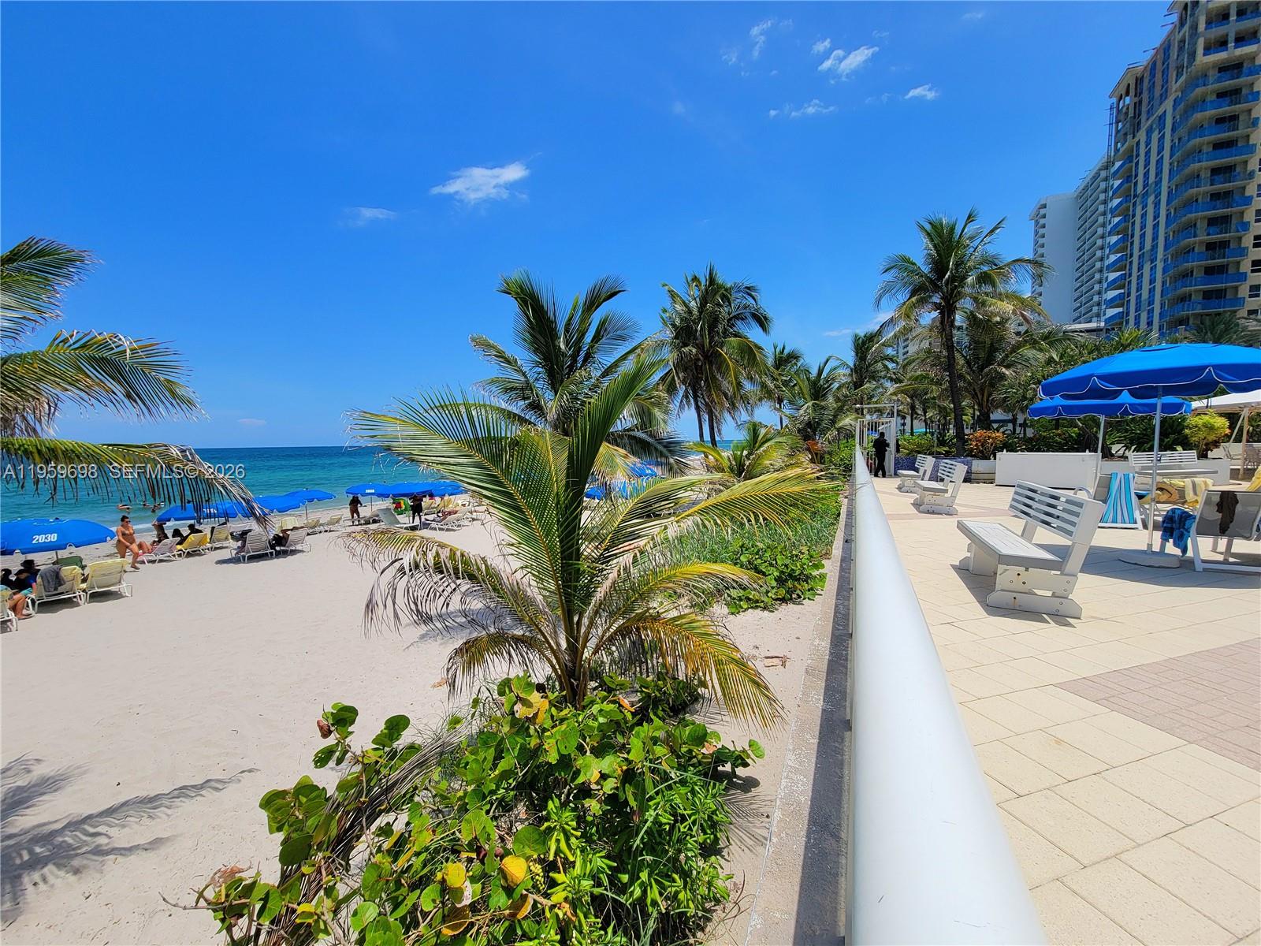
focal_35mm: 13
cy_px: 473
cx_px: 630
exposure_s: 1/5000
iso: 50
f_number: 2.2
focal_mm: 2.2
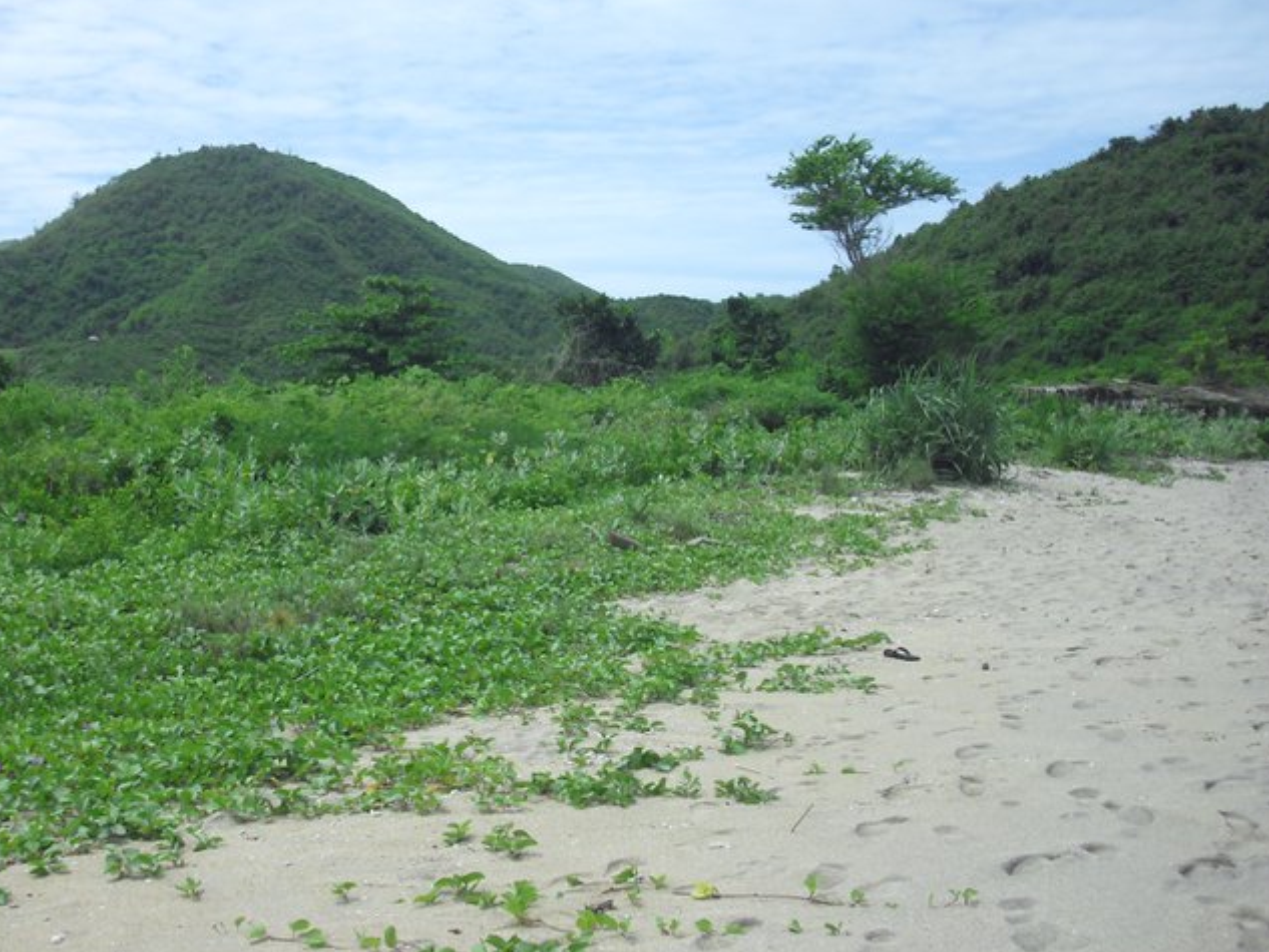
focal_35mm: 48
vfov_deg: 30.2
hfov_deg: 39.4
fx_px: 1760
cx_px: 495
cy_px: 417
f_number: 8
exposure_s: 1/320
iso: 100
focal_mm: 6.2
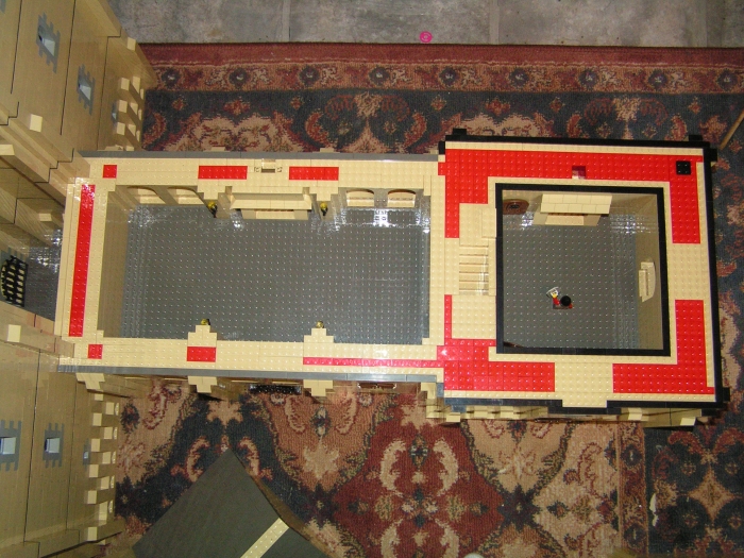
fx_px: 817
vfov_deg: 37.7
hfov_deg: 49.0
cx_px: 372
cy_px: 279
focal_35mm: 38
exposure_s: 1/40
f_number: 2.8
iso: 200
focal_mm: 6.3
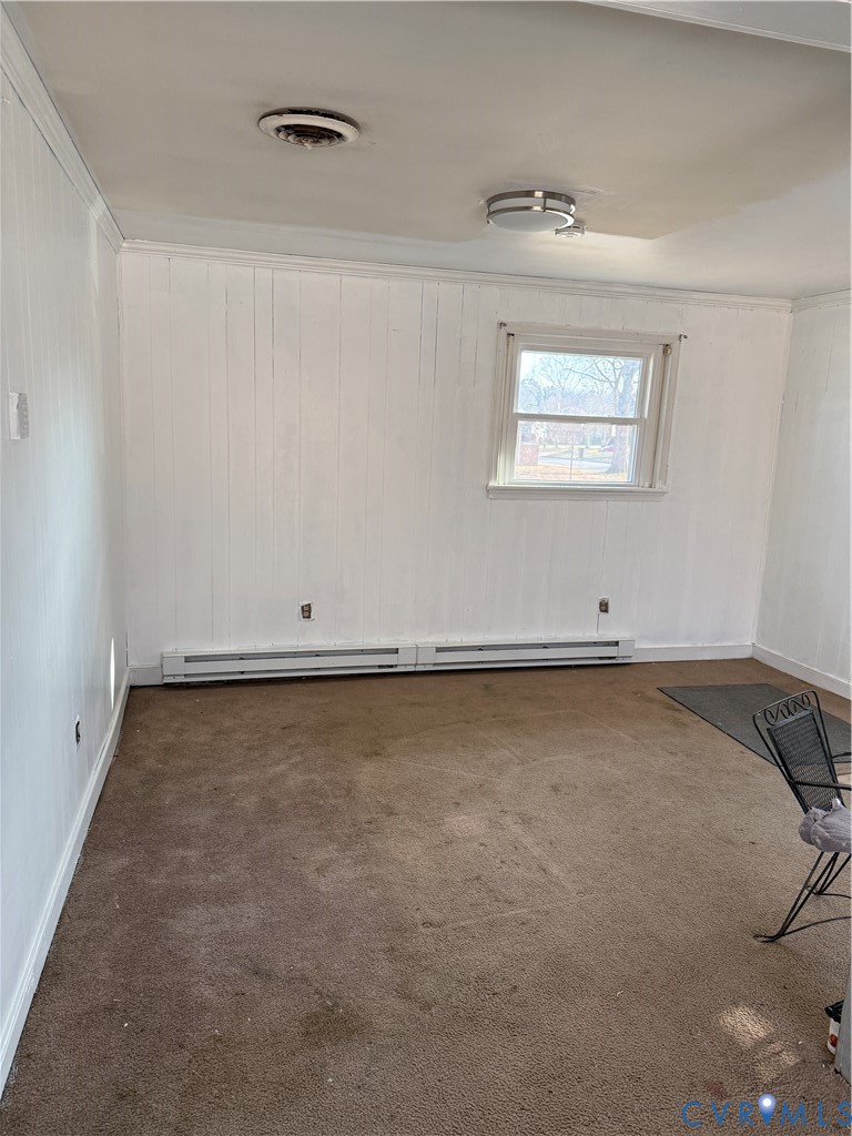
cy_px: 568
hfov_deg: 56.8
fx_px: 788
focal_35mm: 24
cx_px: 426
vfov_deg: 71.6
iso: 200
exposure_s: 1/189
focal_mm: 6.76
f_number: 1.78
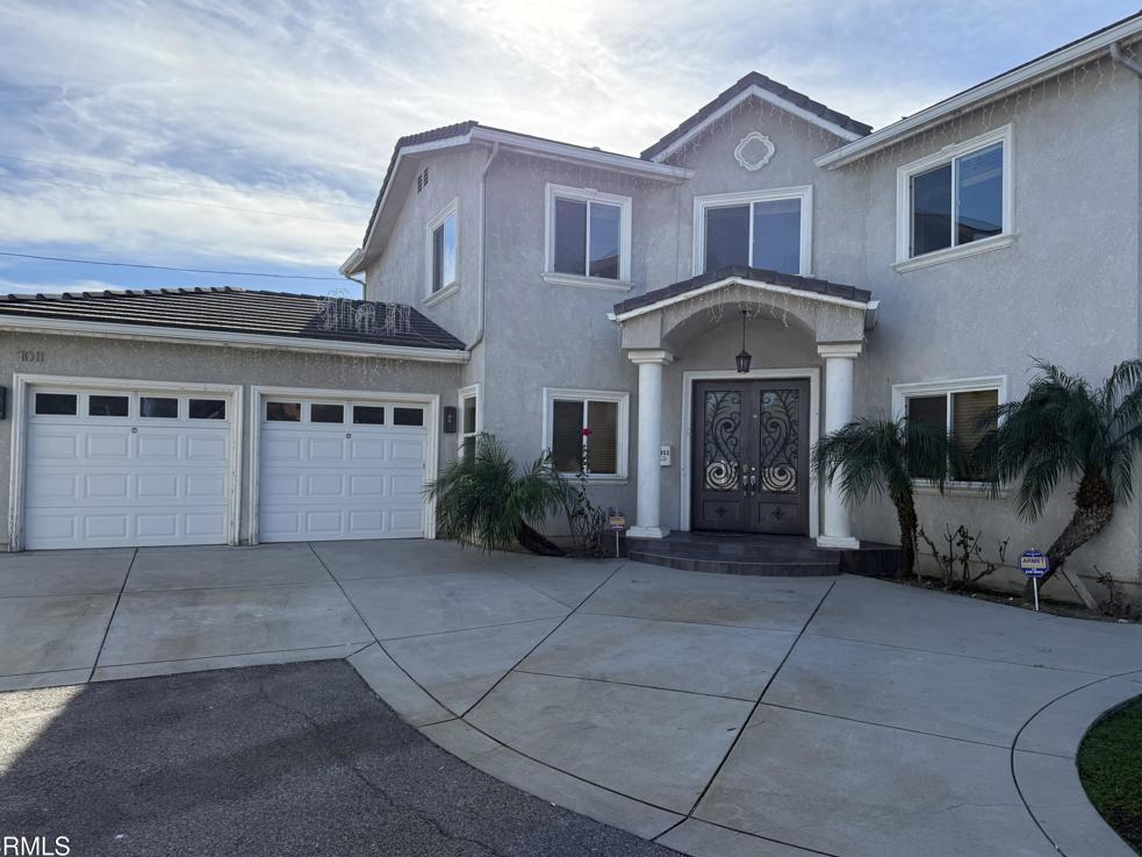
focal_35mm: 25
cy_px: 441
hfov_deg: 69.4
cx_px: 576
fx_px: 825
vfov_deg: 54.9
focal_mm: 6.76
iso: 125
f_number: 1.78
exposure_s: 1/4975
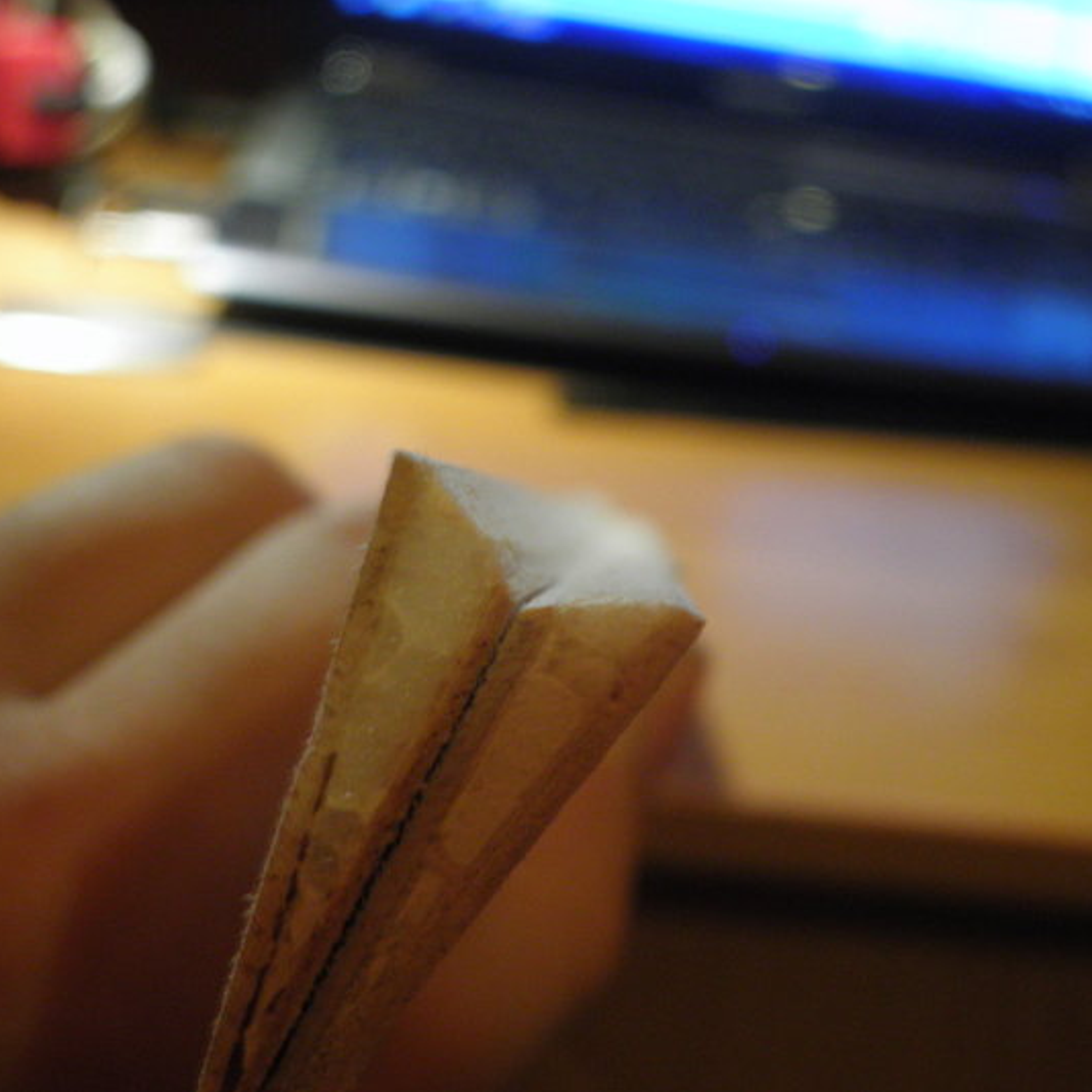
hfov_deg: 30.6
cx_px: 526
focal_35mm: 56
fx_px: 1999
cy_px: 546
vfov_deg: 30.6
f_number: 3.4
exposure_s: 1/8
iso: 160
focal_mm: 8.3
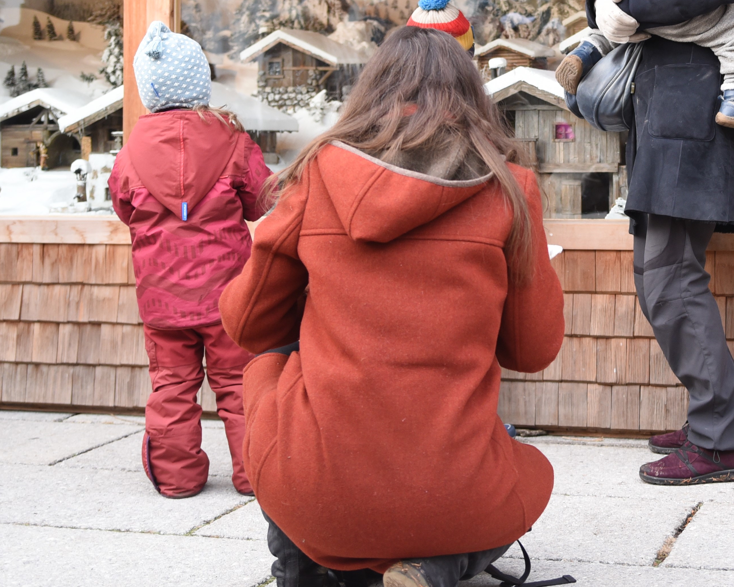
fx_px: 1434
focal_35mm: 66
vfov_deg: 22.9
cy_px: 134
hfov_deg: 27.4
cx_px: 700
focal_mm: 32
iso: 900
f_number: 2.8
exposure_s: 1/250
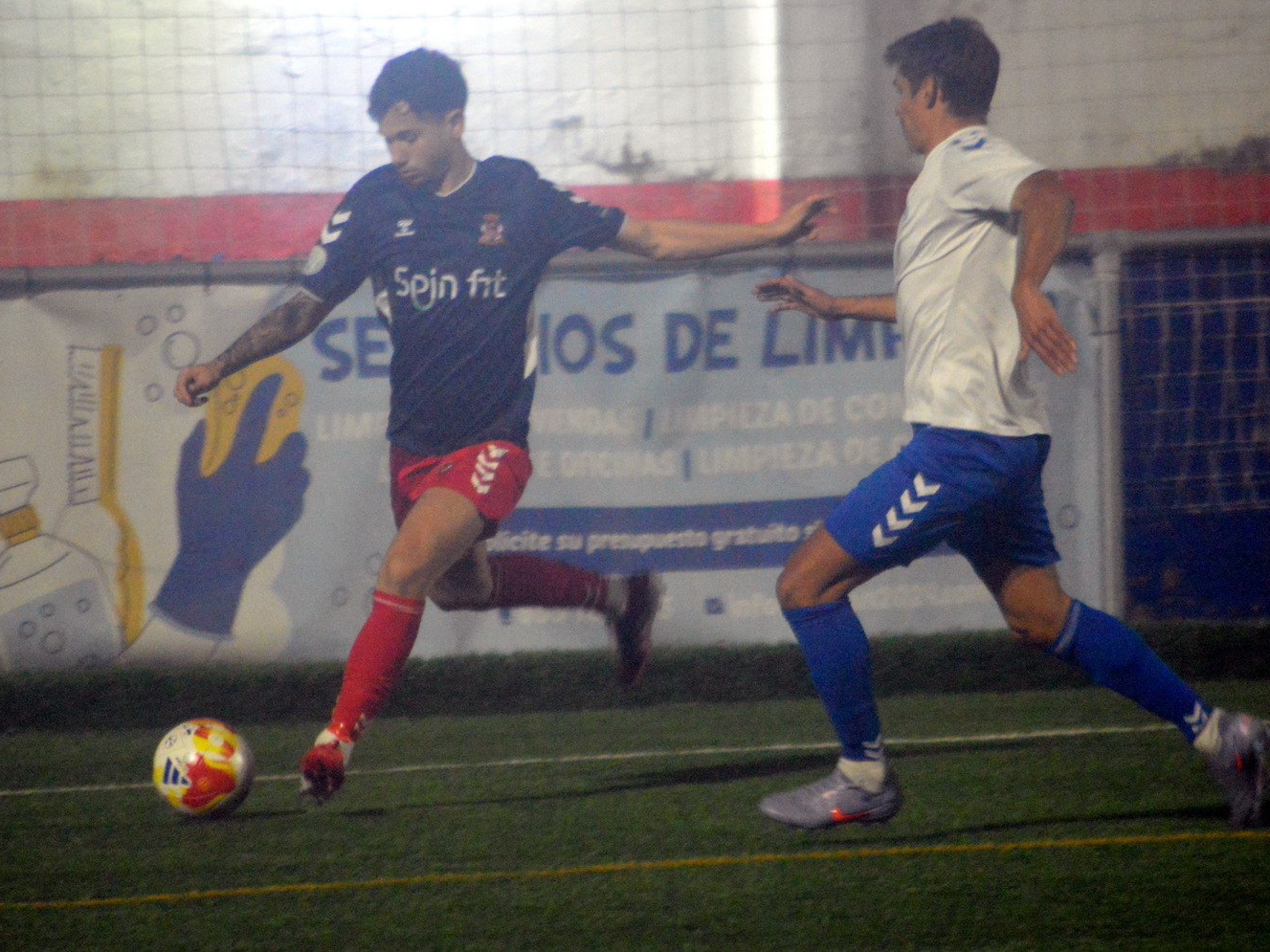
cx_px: 652
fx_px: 14344
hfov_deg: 5.1
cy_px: 476
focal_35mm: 391
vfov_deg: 3.8
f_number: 7.1
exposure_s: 1/320
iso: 6400
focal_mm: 240
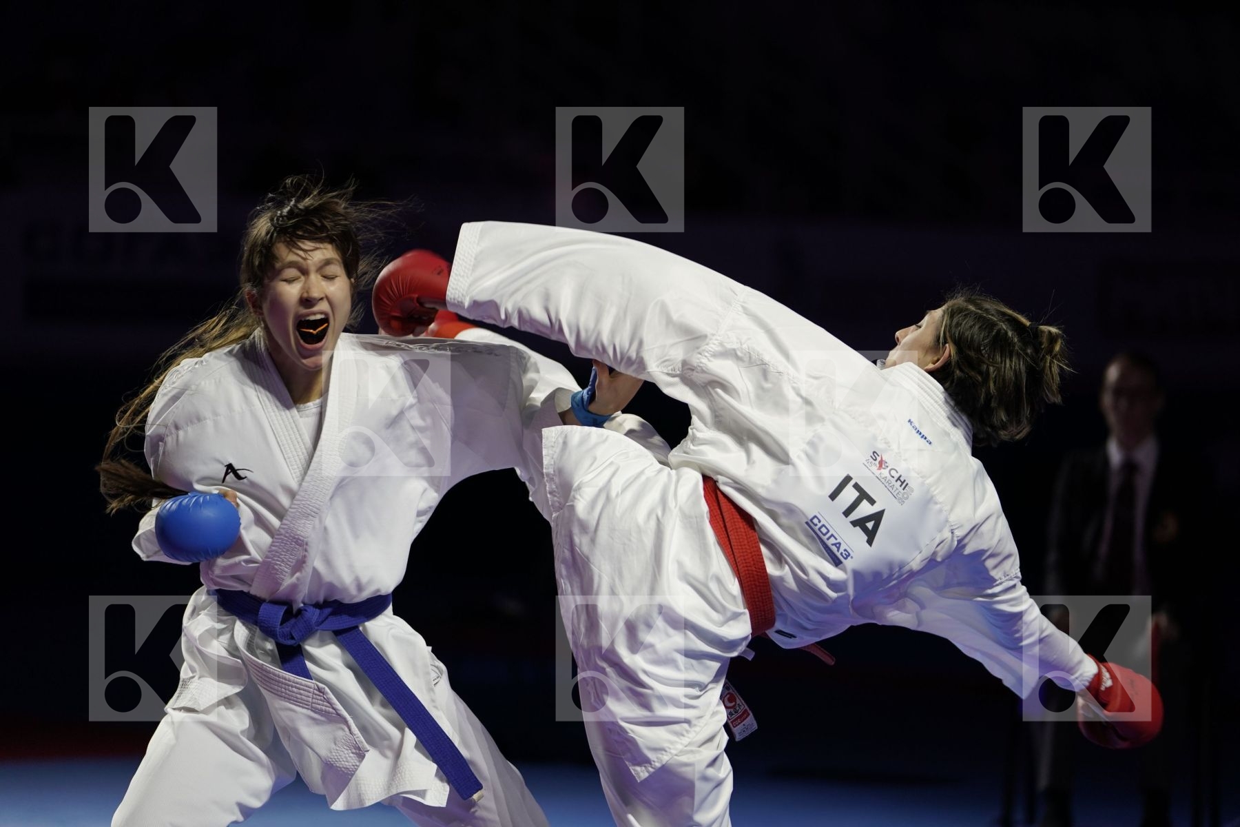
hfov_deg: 14.7
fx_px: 4822
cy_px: 414
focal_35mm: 140
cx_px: 620
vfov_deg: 9.8
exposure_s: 1/1000
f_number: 2.8
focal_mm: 140
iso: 1000
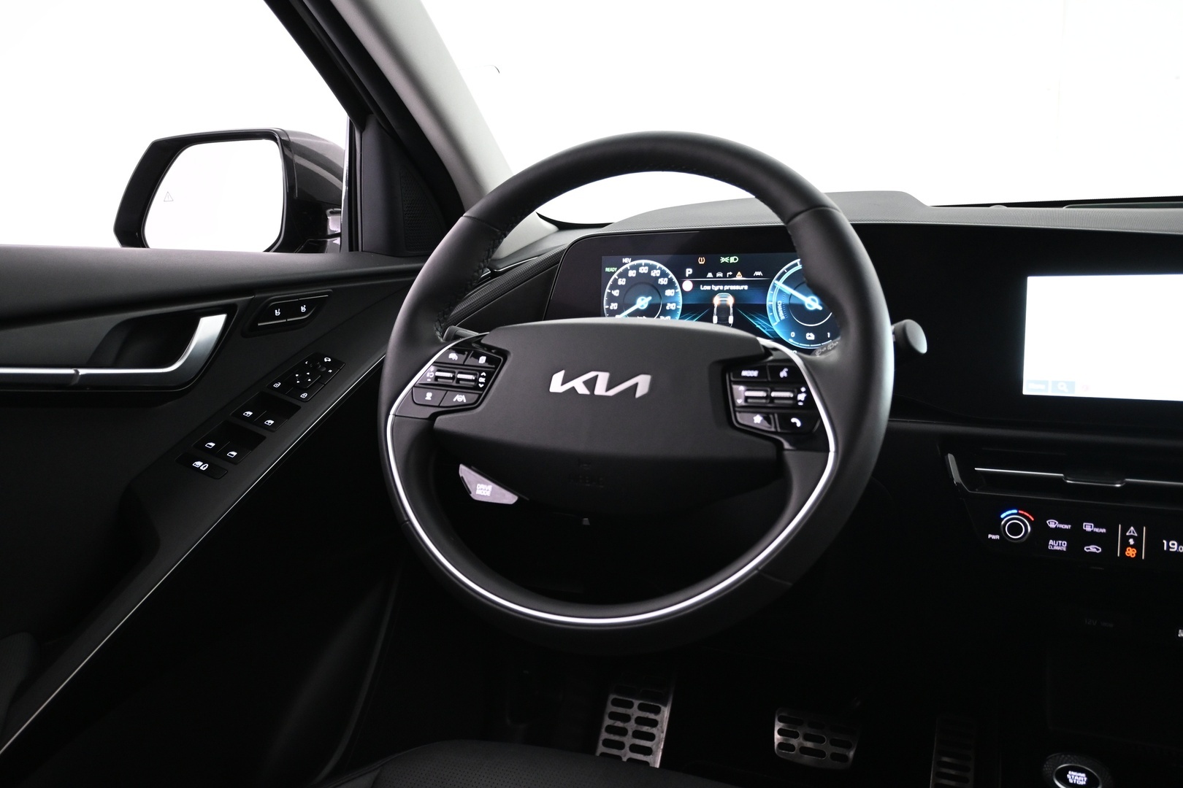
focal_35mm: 30
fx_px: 986
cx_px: 592
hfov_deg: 61.9
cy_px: 394
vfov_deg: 43.6
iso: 1600
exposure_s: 1/25
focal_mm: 20
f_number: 3.8
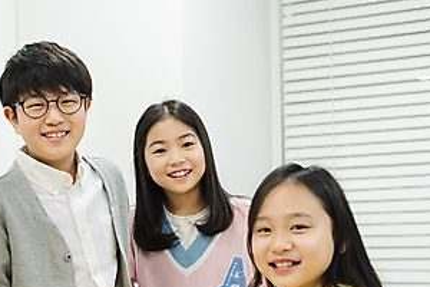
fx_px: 1075
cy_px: 205
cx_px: 87
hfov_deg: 22.3
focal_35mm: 90
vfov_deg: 15.1
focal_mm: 45
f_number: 2.8
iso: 800
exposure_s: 1/125
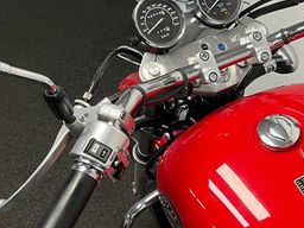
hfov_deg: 27.8
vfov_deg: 22.3
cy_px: 180
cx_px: 312
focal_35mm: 65
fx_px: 571
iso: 80
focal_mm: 5.1
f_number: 1.6
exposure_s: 1/50
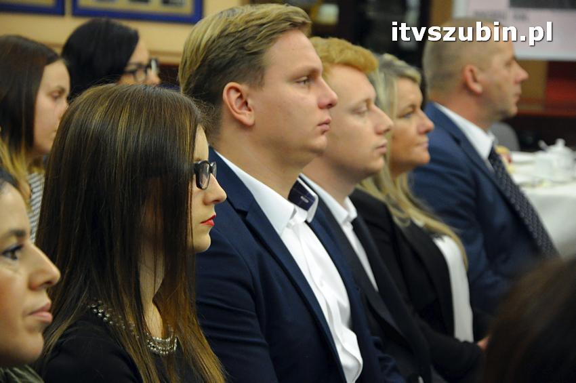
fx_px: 2158
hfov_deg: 15.2
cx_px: 288
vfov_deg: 10.1
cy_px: 192
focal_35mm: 135
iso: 2500
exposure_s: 1/80
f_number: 5.6
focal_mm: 90
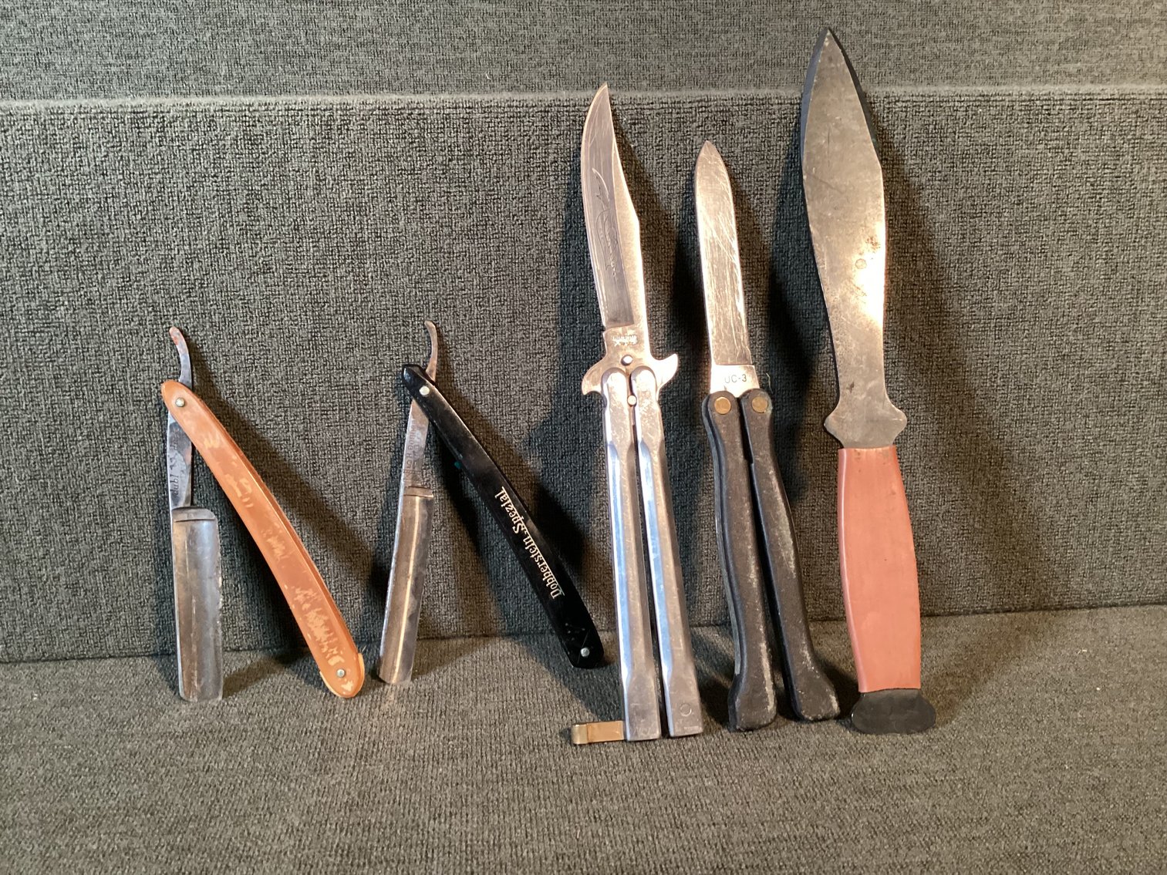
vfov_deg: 45.4
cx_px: 584
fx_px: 1045
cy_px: 438
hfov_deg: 58.3
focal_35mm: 31
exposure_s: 1/40
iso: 400
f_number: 2.4
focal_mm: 3.3
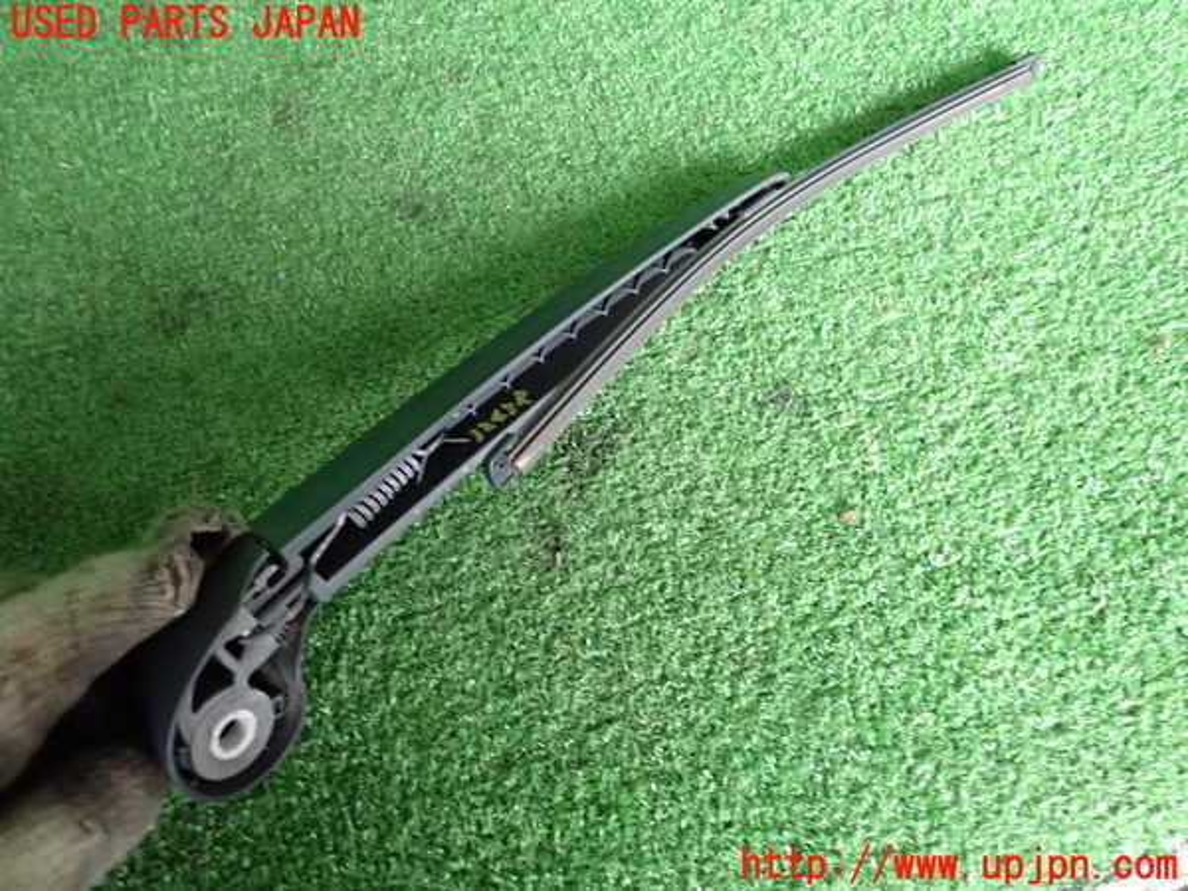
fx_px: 858
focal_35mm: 25
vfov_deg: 54.9
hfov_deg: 69.4
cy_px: 446
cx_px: 594
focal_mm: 4.5
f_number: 2
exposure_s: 1/30
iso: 400
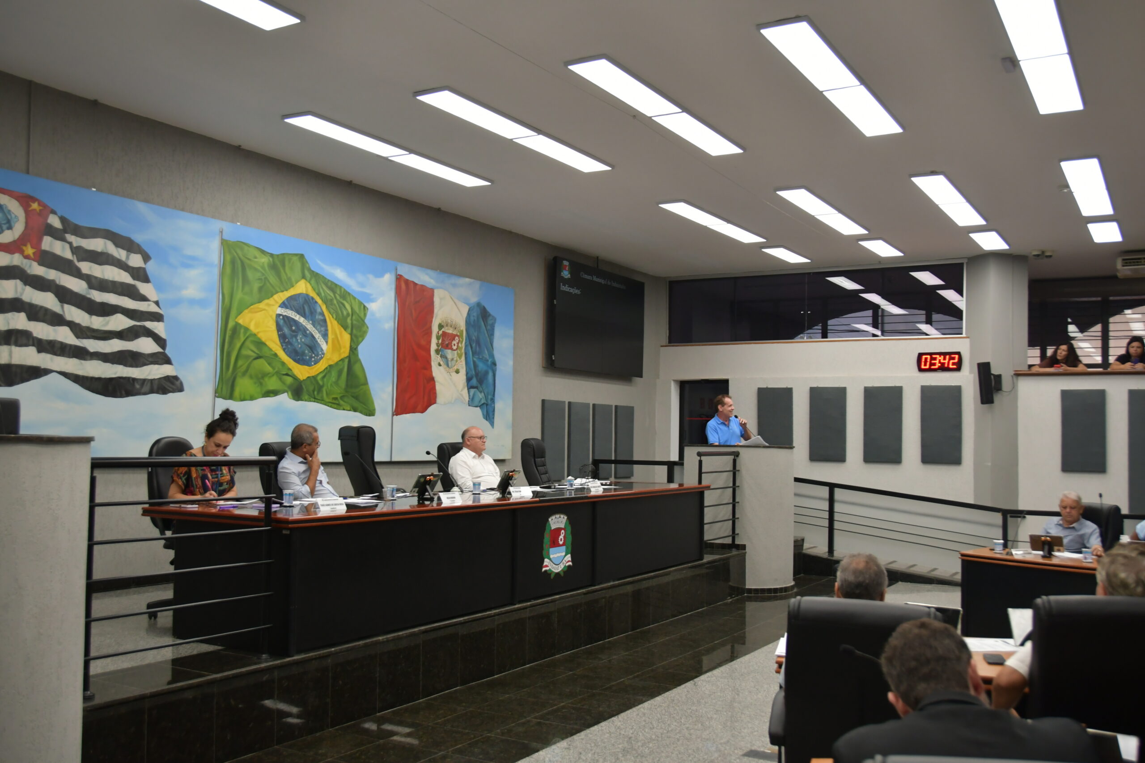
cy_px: 382
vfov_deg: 40.0
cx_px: 572
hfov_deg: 57.2
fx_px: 1050
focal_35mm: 33
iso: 800
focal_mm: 22
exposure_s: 1/200
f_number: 3.8
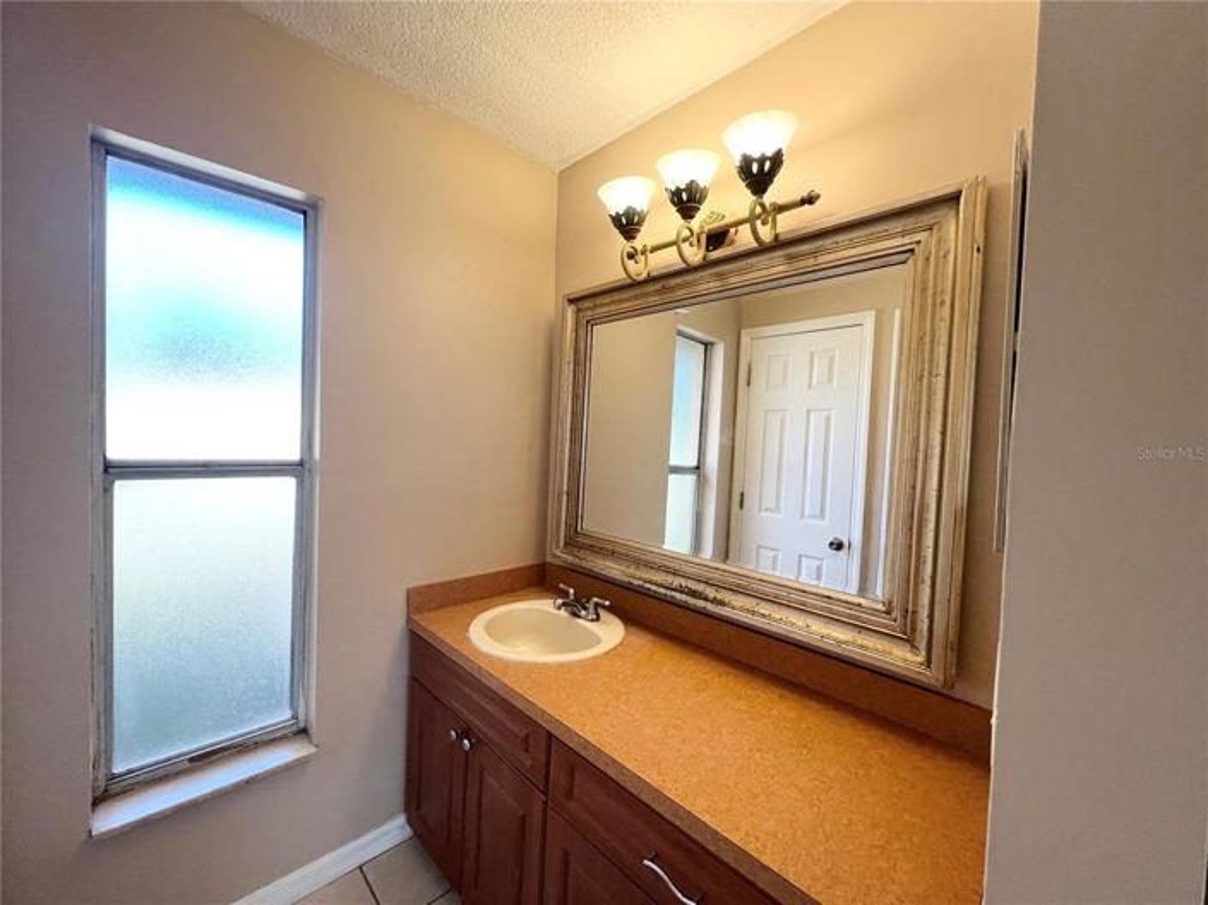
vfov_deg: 89.9
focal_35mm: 13
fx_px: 453
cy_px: 452
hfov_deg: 106.2
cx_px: 604
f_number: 1.8
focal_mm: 1.57
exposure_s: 1/120
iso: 80
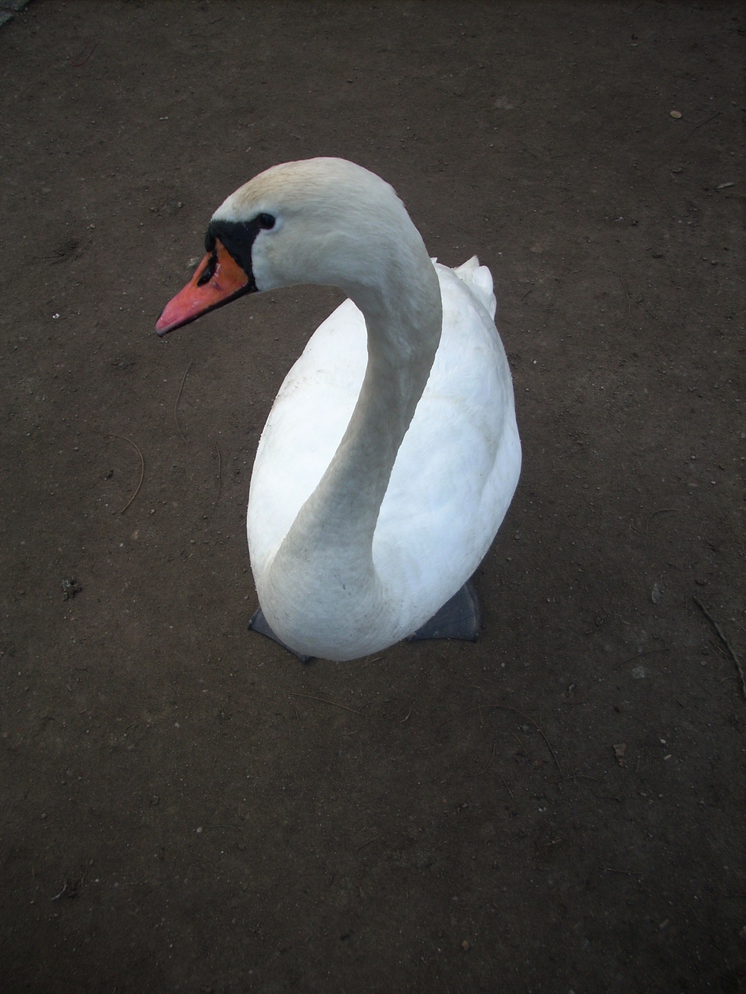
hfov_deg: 38.7
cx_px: 373
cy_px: 497
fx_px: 1063
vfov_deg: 50.1
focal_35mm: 37
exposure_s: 1/120
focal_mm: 6.2
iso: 64
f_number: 2.8
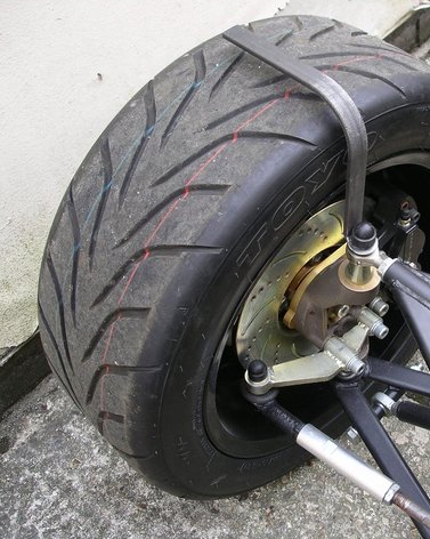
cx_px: 328
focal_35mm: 49
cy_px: 266
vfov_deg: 38.1
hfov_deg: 30.2
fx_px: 780
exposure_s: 1/126
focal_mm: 7.8
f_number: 2.8
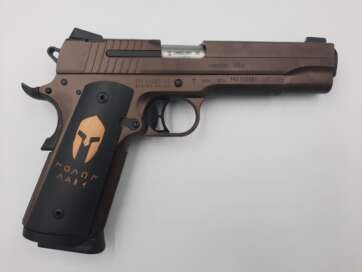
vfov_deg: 54.9
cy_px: 136
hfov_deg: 69.4
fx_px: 262
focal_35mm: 25
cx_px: 181
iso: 40
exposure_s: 1/120
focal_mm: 4.6
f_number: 2
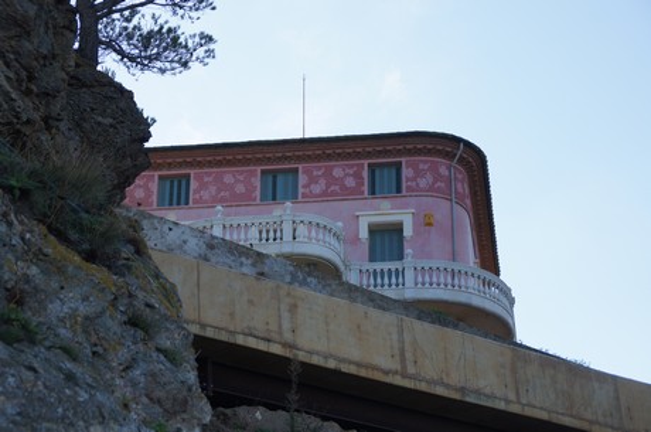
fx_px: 1895
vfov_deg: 13.0
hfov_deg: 19.5
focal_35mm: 105
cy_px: 216
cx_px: 326
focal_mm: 70
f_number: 6.3
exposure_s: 1/200
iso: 100
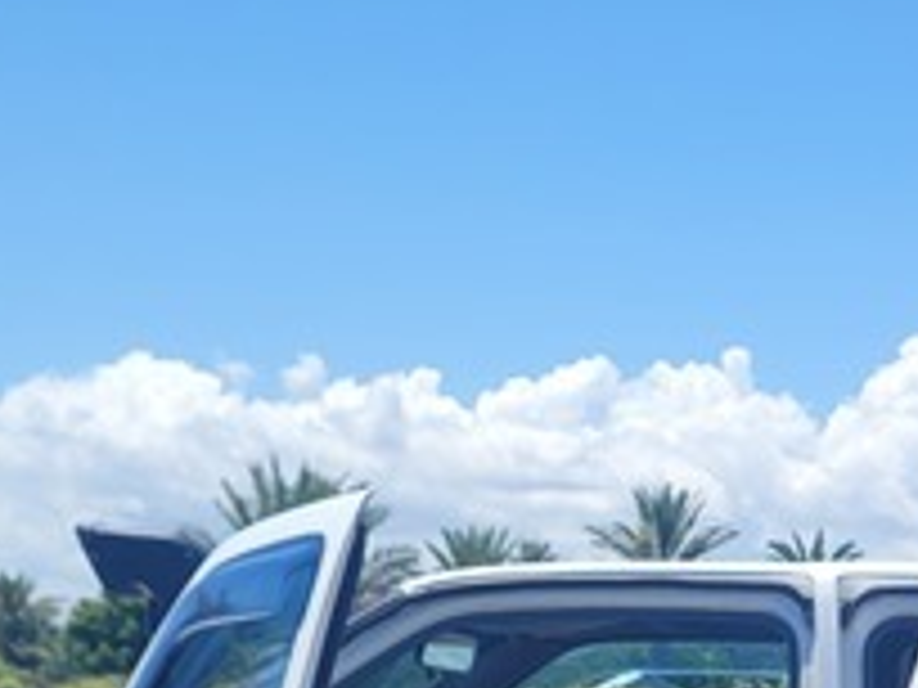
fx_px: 2705
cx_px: 904
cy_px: 1277
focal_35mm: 102
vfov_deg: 13.0
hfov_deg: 18.8
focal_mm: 5.4
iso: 40
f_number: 1.8
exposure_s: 1/2000
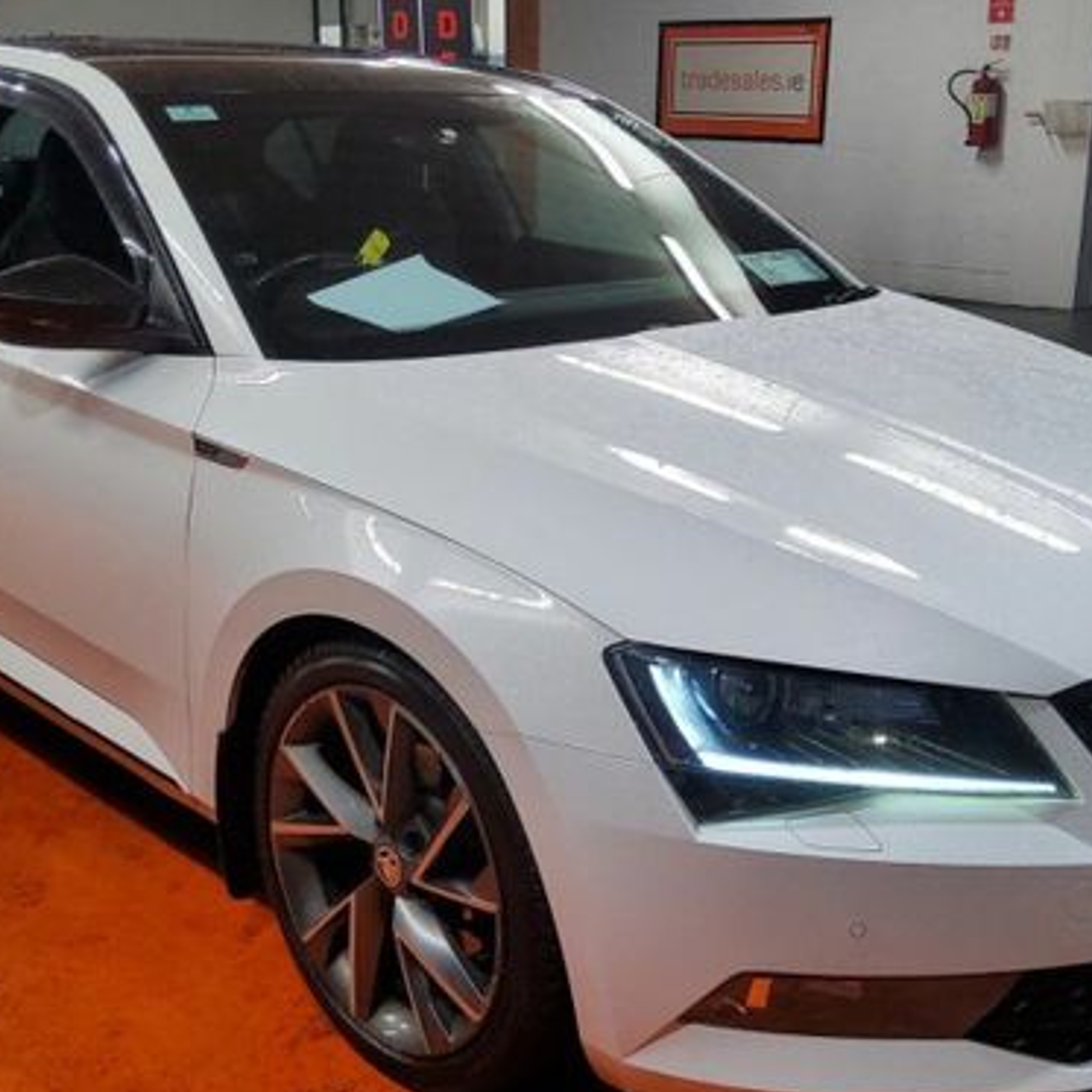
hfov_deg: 44.9
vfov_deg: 44.9
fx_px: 1321
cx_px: 600
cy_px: 542
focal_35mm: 37
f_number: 2
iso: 200
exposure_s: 1/100
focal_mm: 3.08
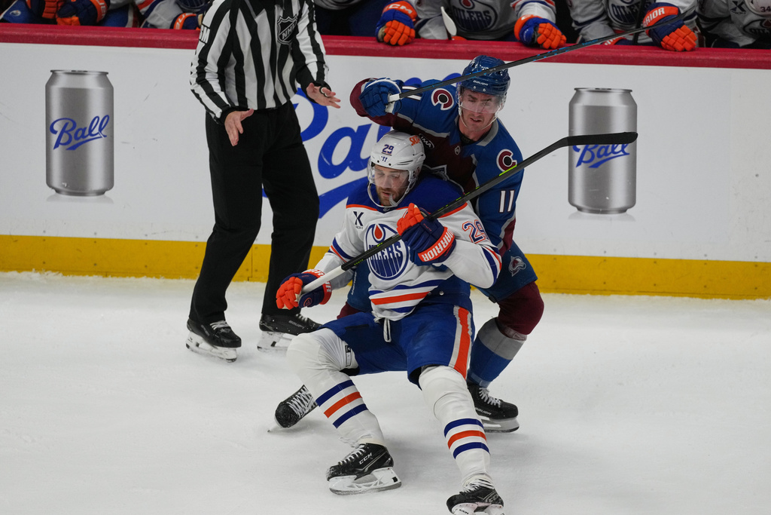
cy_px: 258
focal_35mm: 600
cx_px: 386
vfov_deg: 2.3
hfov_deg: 3.4
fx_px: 12851
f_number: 4
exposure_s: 1/2500
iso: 2500
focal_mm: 600
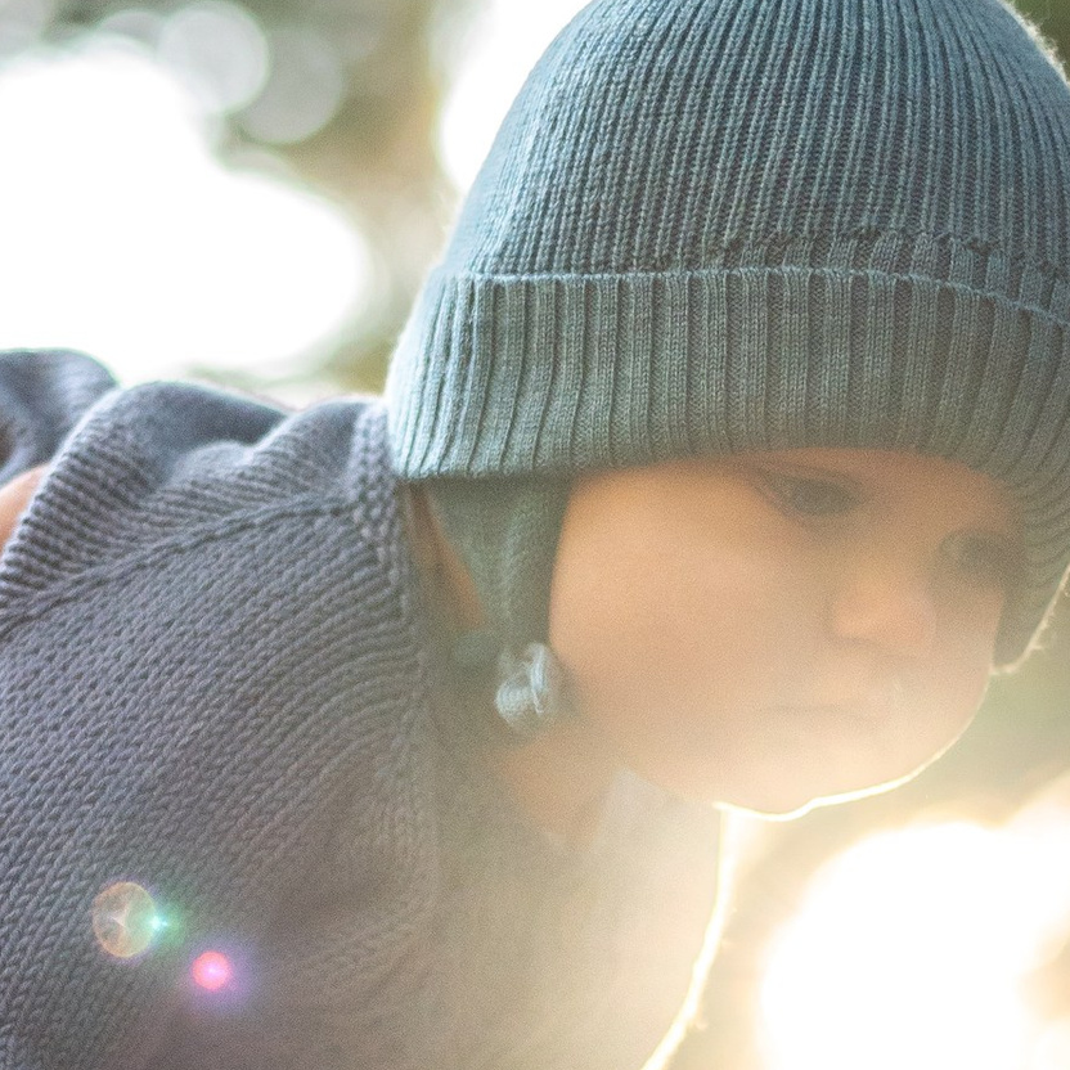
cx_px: 597
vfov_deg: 8.9
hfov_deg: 8.9
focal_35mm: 196
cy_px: 988
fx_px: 6854
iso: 2000
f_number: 1.8
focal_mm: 50
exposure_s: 1/1000
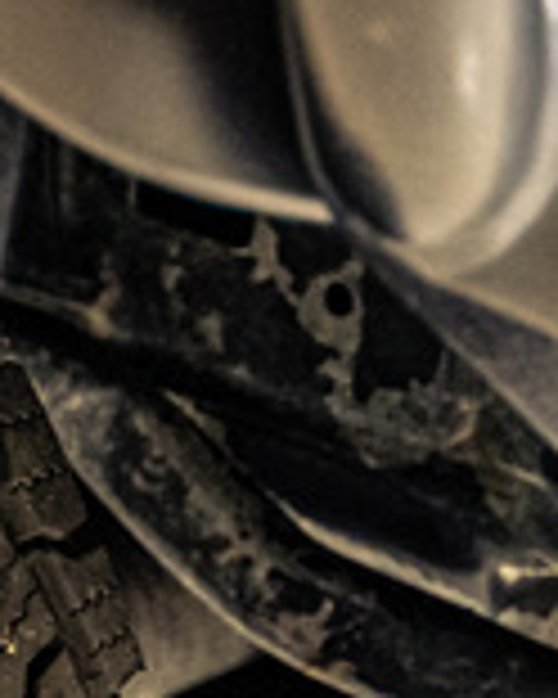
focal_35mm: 360
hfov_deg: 4.1
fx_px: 7432
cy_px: 1225
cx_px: -1235
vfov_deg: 5.3
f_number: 2.8
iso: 2000
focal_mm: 58
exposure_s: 1/200
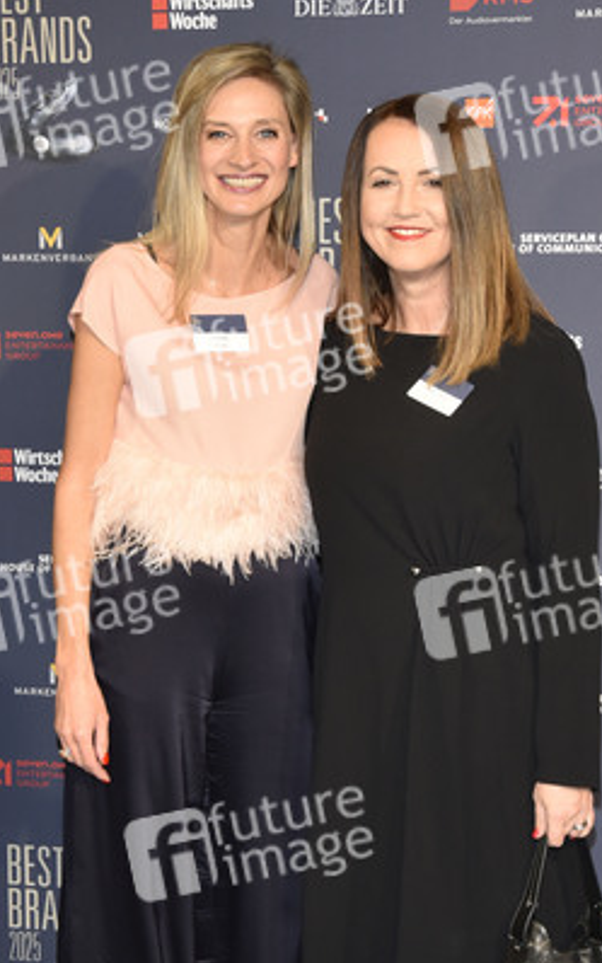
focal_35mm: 43
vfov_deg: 46.2
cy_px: 482
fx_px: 1128
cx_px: 319
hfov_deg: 29.9
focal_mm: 42
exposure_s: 1/200
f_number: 7.1
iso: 1250
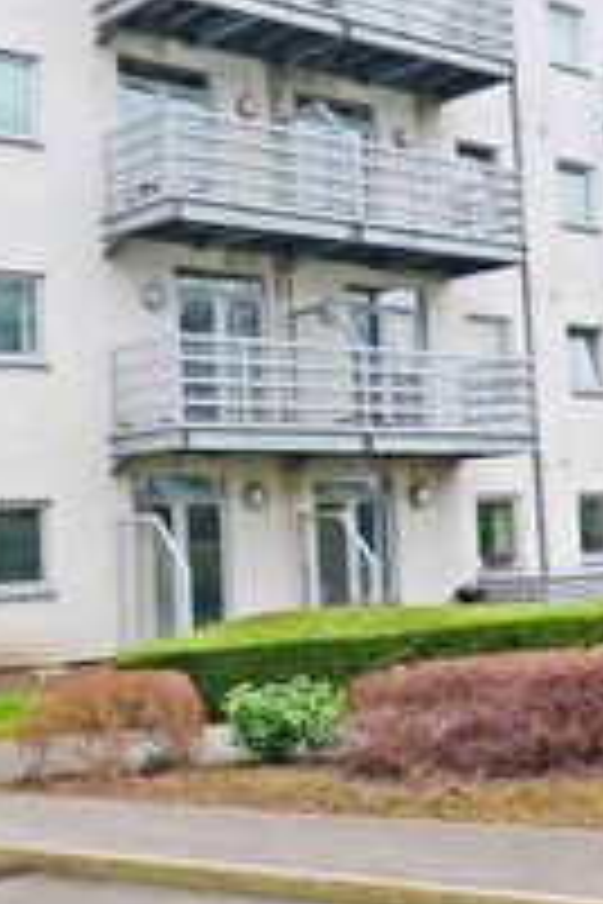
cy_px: 385
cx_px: 36
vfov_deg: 38.1
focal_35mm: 52
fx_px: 1306
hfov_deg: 25.0
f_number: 8
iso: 320
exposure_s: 1/50
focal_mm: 10
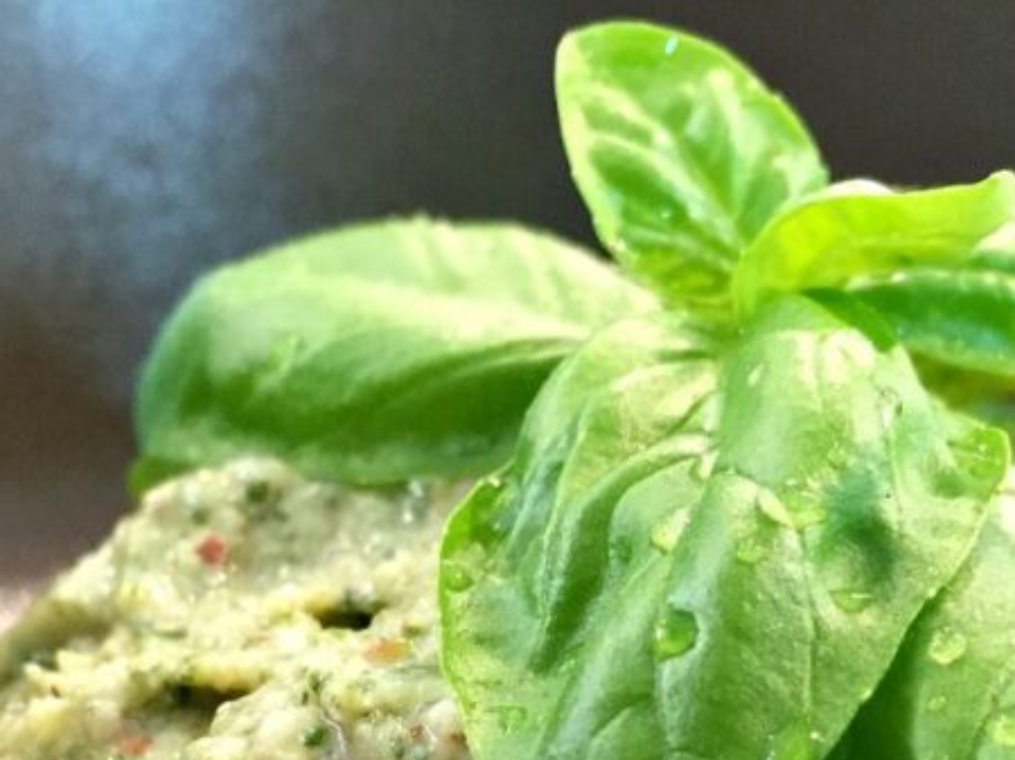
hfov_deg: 29.4
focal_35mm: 66
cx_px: 557
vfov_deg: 21.0
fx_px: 1934
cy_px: 864
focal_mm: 4.15
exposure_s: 1/20
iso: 250
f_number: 2.2
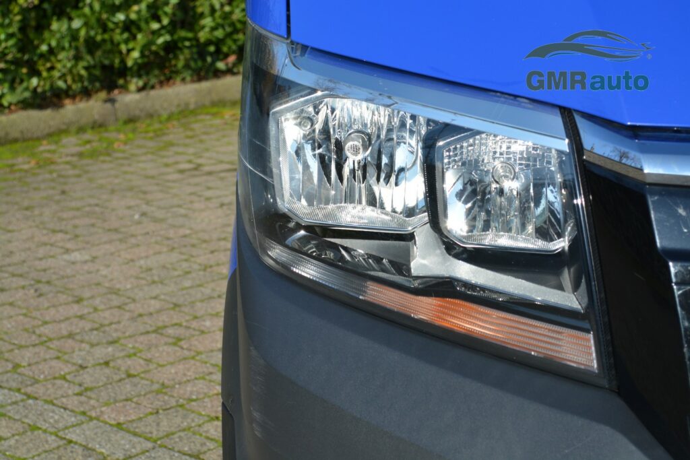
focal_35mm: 82
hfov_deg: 24.6
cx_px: 345
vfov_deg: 16.6
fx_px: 1581
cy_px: 230
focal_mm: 55
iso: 110
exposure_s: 1/250
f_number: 8
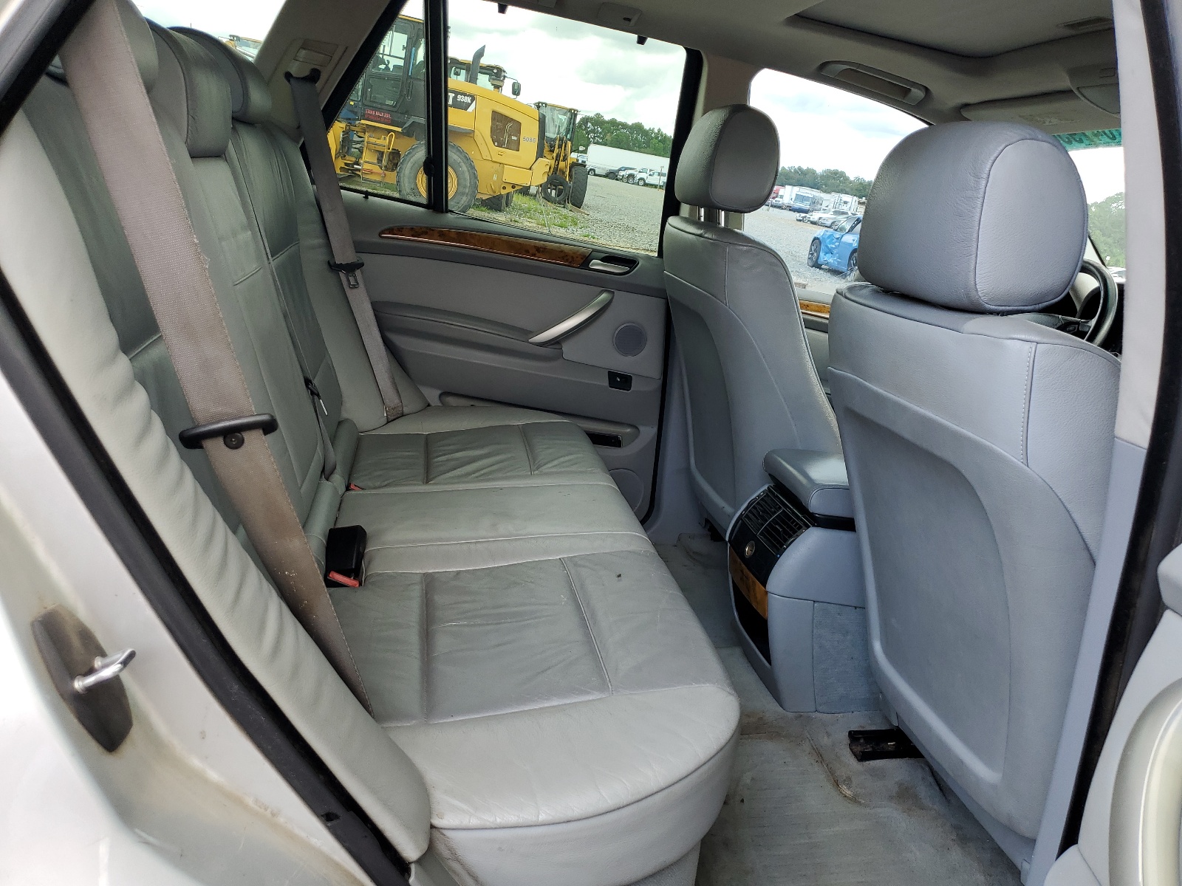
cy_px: 443
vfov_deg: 53.1
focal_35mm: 26
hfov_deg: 67.3
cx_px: 591
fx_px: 888
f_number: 1.5
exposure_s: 1/294
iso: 50
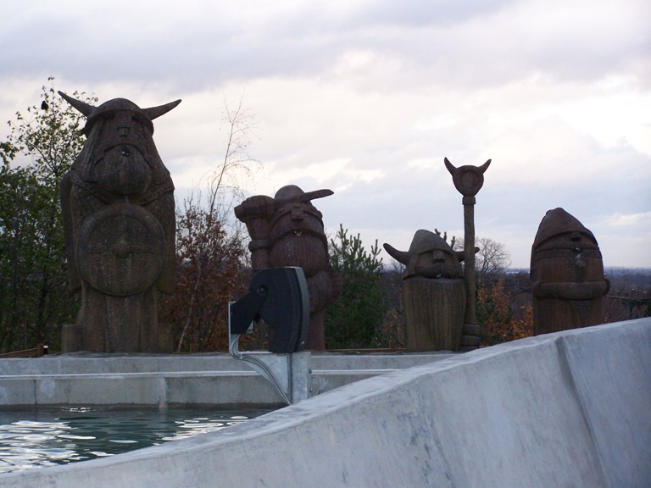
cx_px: 326
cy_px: 244
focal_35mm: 105
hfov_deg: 18.7
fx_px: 1975
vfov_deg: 14.1
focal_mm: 17.5
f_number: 3.2
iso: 160
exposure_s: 1/200
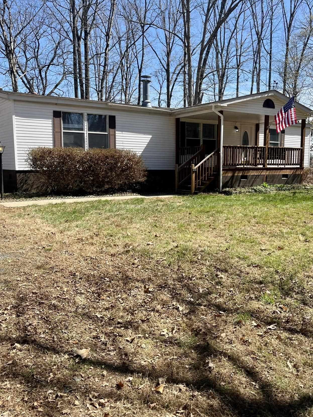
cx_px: 177
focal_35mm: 32
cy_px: 220
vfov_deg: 56.8
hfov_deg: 44.1
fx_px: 386
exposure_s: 1/1957
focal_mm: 5.1
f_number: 1.6
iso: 50
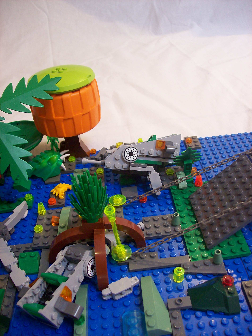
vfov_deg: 51.4
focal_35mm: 36
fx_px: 350
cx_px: 126
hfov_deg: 39.6
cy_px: 168
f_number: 2.7
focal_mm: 6
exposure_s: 1/34.4
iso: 80
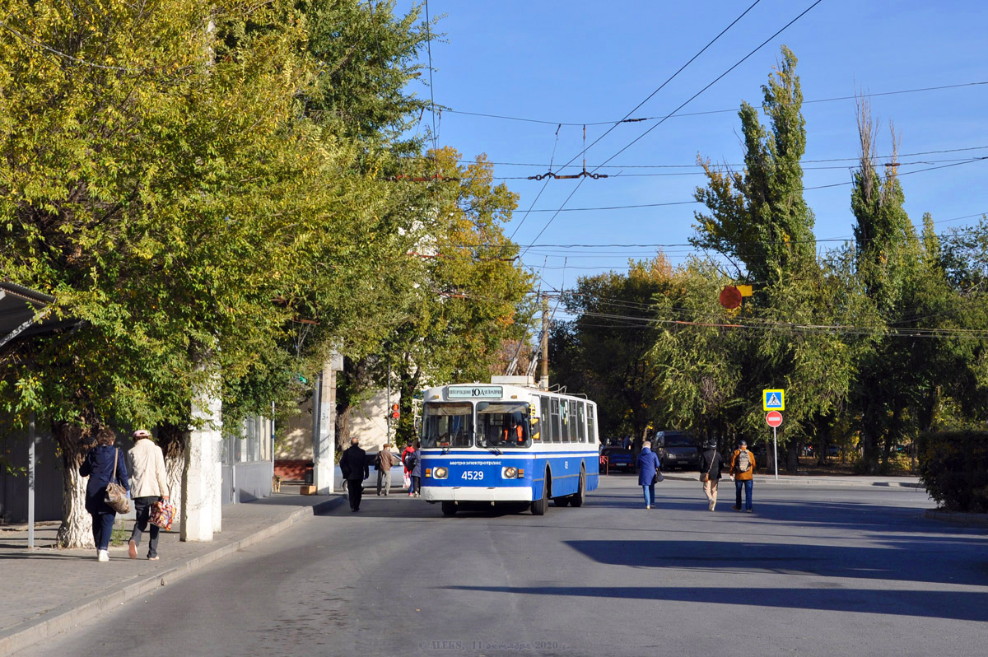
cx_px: 494
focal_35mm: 60
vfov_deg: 22.6
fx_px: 1645
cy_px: 328
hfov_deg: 33.4
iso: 200
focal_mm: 40
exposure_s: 1/320
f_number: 10
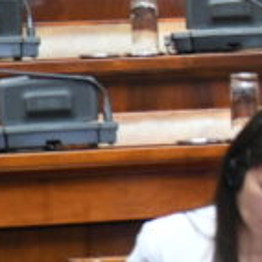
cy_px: 23
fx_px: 6277
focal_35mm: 733
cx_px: 895
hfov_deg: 2.4
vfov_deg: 2.4
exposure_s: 1/400
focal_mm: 120
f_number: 4
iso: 3200
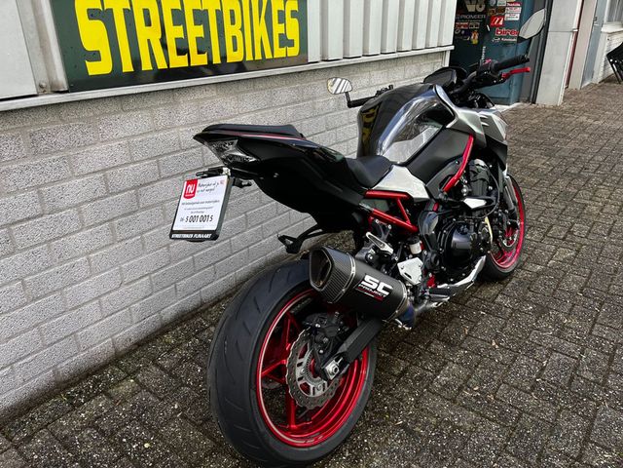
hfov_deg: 67.3
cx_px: 312
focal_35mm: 26
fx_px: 468
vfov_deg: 53.1
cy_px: 234
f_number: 1.6
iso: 40
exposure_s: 1/203
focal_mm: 5.1
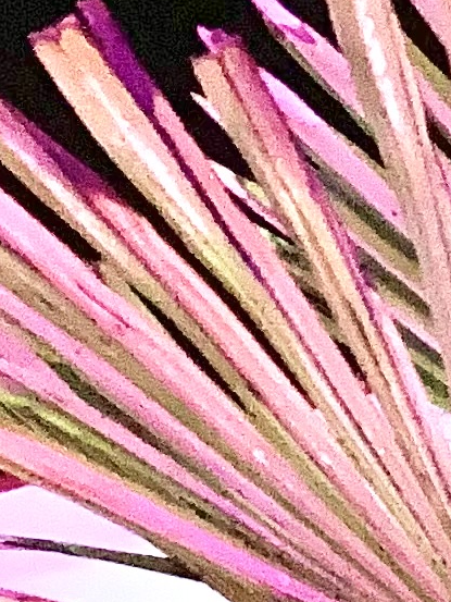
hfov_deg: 6.7
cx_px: 1312
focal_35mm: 204
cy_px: 1355
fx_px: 3542
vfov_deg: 8.9
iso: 800
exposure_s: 1/4
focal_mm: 3.99
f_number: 1.8
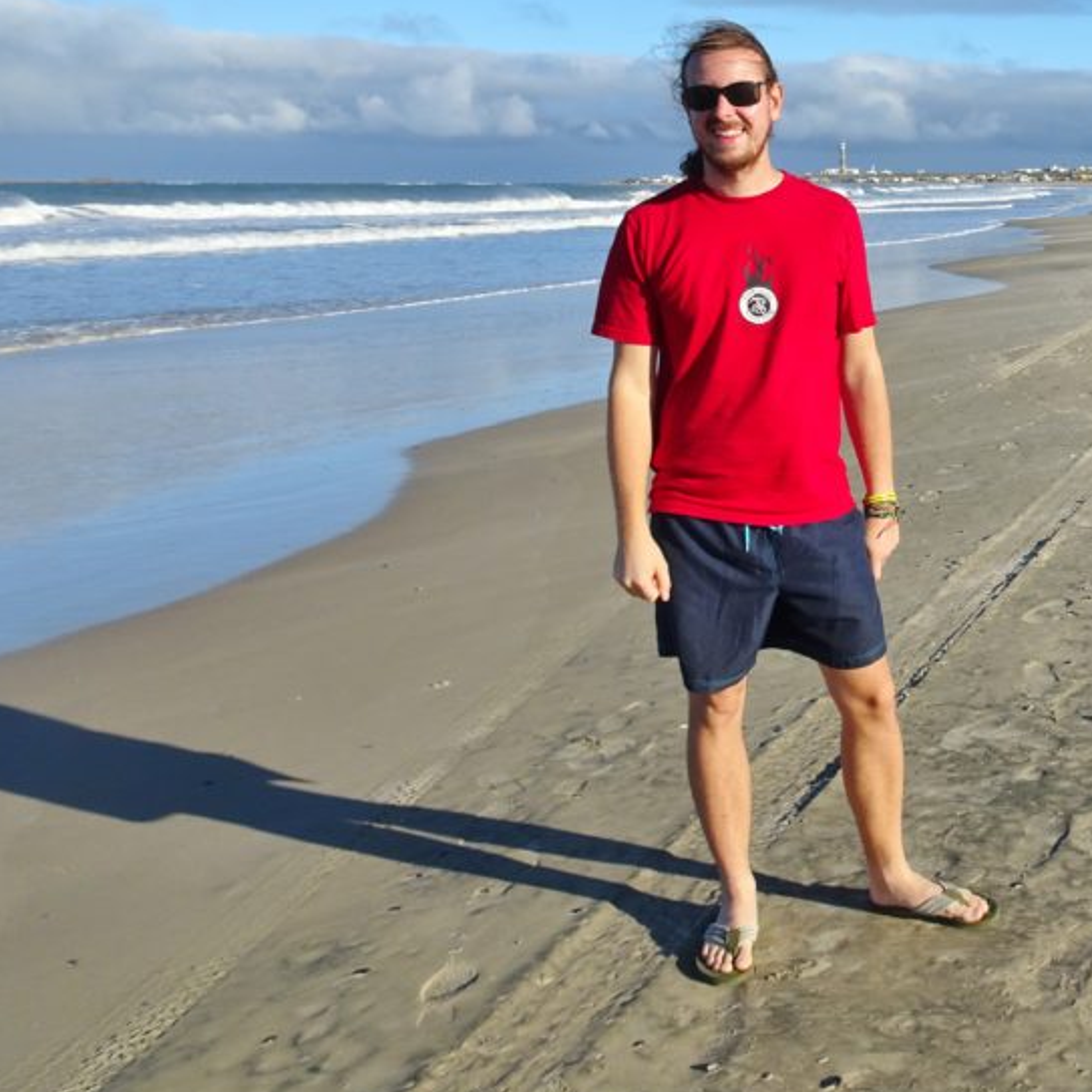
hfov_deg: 38.5
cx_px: 1012
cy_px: 410
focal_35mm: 40
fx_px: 1428
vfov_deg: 41.6
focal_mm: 4.1
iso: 80
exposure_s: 1/1000
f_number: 3.5
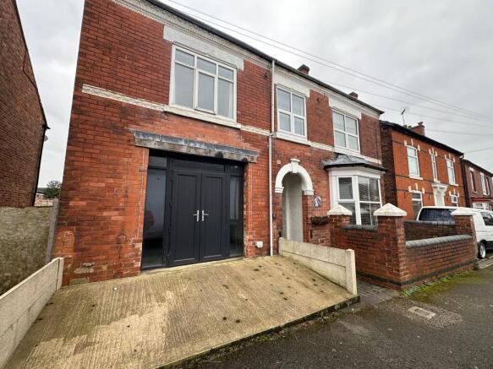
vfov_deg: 85.7
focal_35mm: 14
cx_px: 246
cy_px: 184
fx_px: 199
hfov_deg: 102.1
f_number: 2.2
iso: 40
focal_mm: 2.22
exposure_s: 1/129
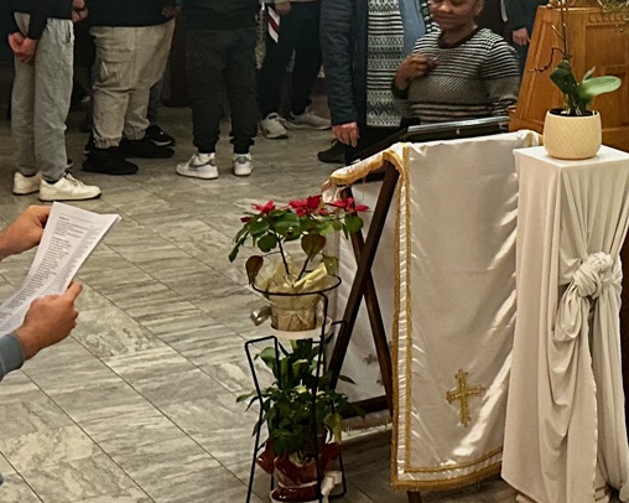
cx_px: 831
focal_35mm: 83
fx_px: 1545
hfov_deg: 20.8
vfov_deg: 18.3
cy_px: 72
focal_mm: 6.86
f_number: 1.78
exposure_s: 1/50
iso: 500
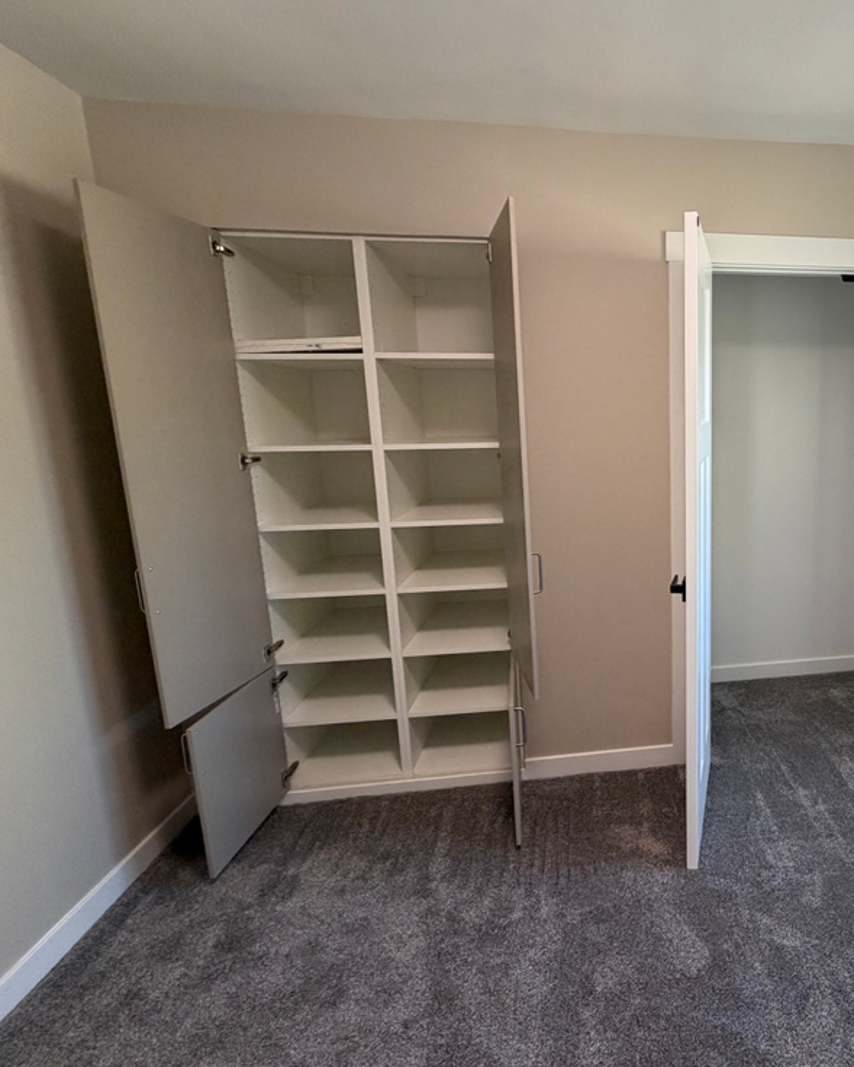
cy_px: 516
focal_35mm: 19
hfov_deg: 65.1
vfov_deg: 83.3
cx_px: 671
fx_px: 600
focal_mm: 2.22
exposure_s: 1/121
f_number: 2.2
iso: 250
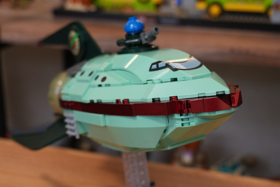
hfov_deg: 35.9
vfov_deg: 24.4
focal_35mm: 56
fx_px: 432
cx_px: 140
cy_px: 94
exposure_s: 1/60
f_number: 5.6
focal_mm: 37
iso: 3200
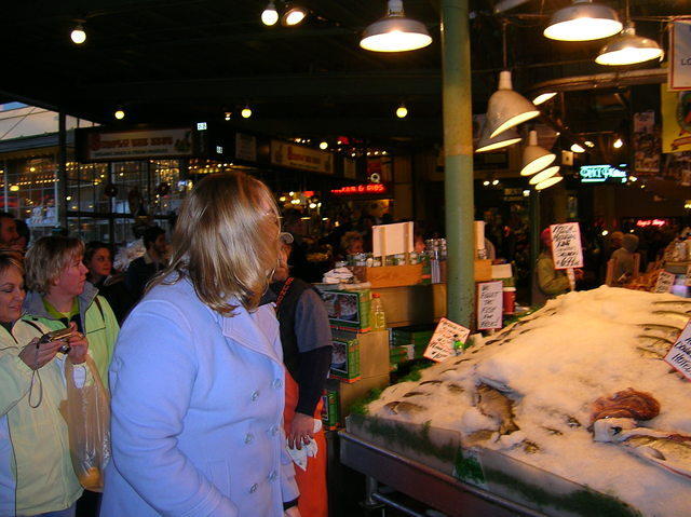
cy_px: 258
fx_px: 678
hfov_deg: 54.0
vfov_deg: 41.7
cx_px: 346
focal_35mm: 34
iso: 63
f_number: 2.9
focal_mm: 5.7
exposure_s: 1/60.1
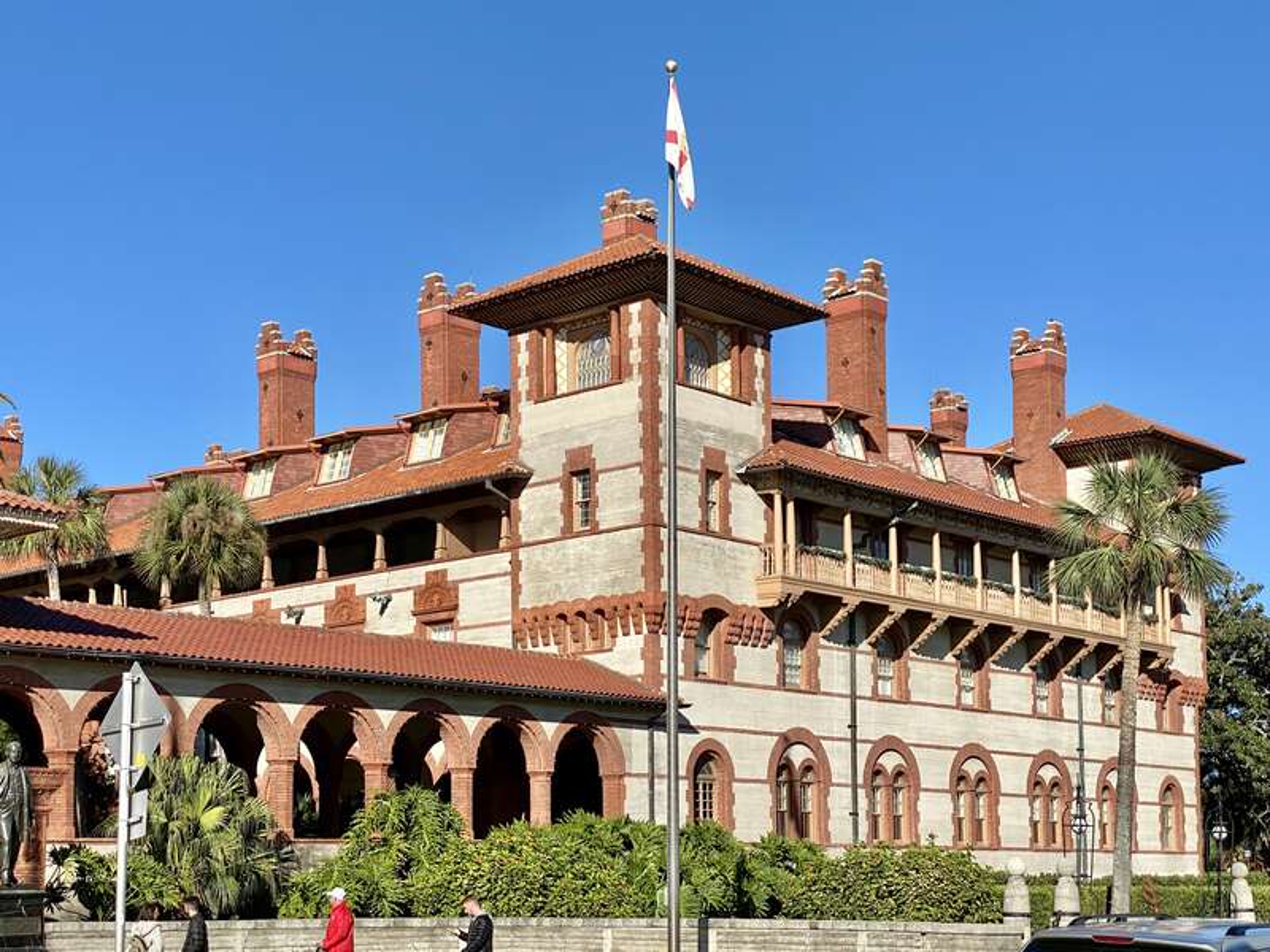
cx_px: 635
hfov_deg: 36.8
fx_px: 1908
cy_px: 476
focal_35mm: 52
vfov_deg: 28.0
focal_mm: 6
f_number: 2
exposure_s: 1/1776
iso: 20
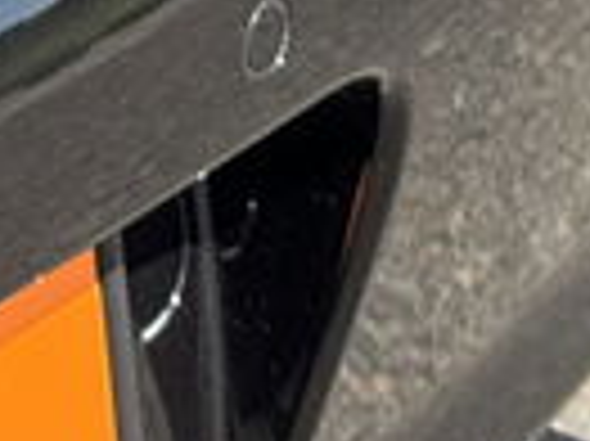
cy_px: -796
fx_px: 4802
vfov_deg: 5.0
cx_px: -667
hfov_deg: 6.8
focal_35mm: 282
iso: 64
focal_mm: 6.76
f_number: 1.78
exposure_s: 1/1114
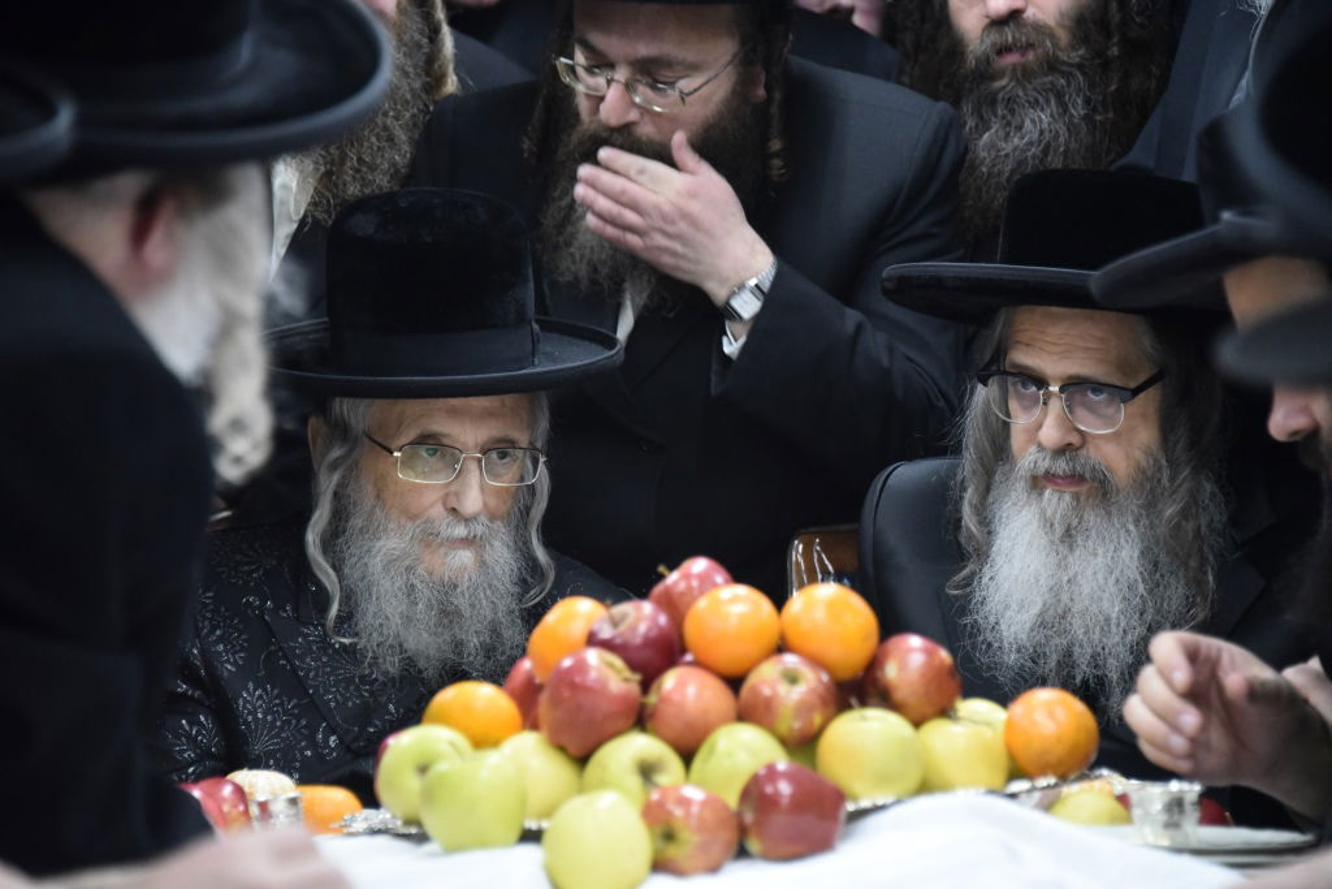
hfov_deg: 10.3
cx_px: 666
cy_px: 444
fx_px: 7401
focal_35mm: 200
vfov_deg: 6.9
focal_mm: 200
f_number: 5.6
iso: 6400
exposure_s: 1/125
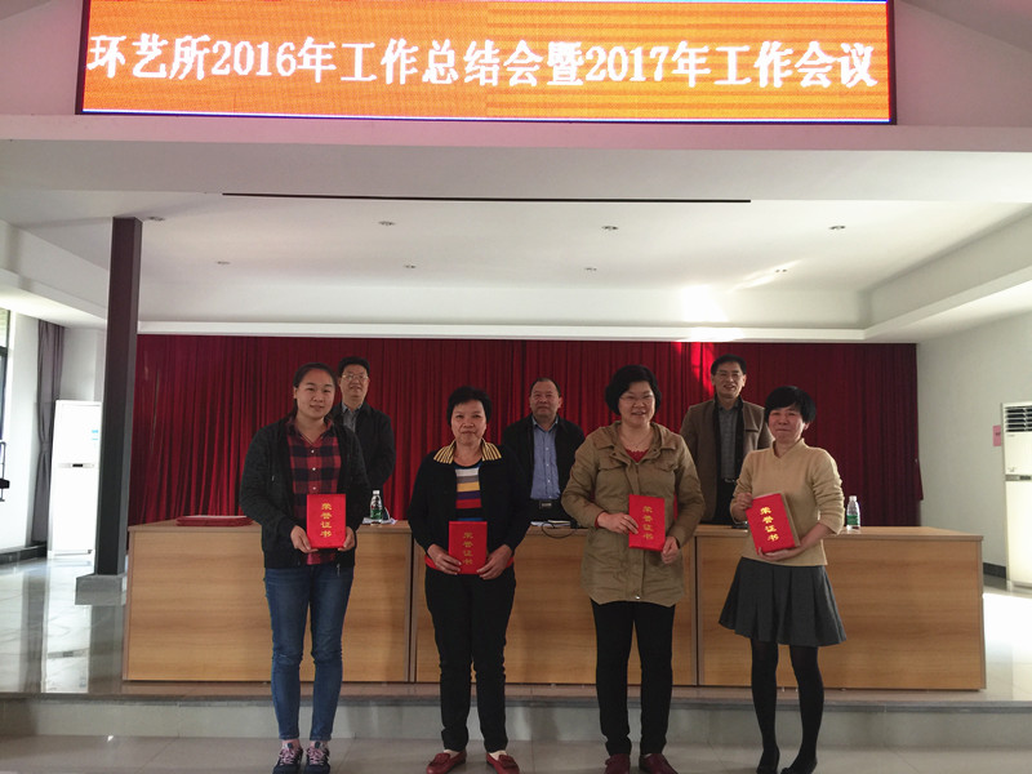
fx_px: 865
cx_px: 516
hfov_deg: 61.7
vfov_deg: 48.2
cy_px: 387
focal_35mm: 29
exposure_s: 1/17
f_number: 2.2
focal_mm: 4.15
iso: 50
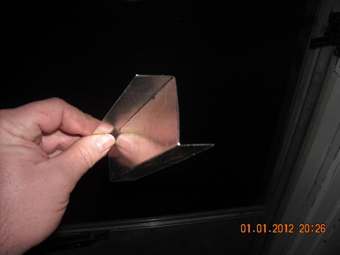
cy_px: 128
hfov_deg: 52.6
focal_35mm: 35
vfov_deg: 40.7
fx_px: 344
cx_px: 170
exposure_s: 1/60
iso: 64
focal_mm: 5.7
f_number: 5.6
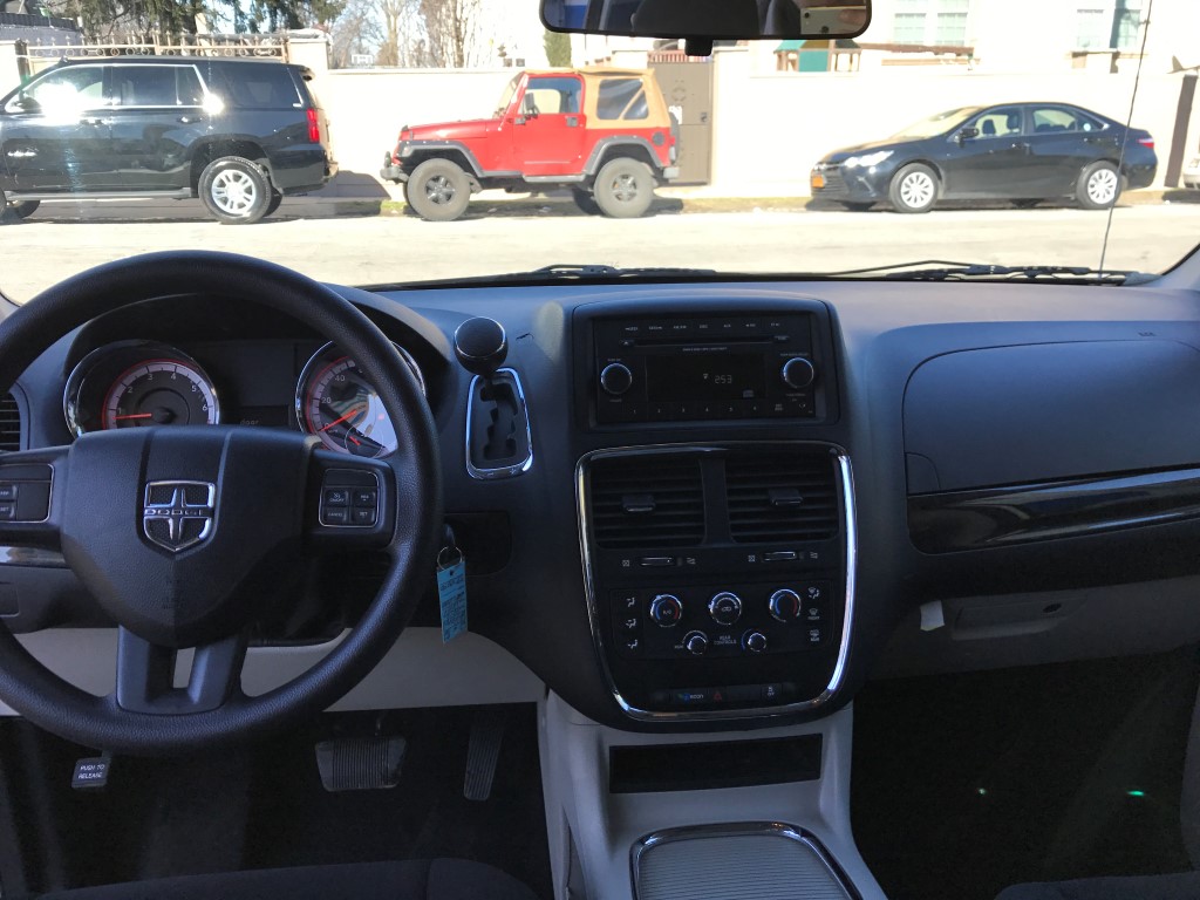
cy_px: 450
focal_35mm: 28
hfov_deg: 63.4
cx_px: 600
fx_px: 971
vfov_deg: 49.7
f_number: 1.8
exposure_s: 1/397
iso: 20
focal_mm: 3.99
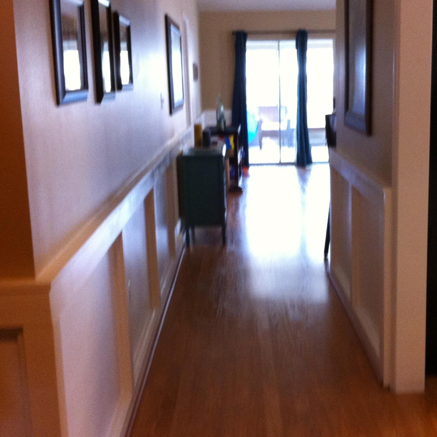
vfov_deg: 31.1
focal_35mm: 55
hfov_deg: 30.9
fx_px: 786
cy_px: 207
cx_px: 275
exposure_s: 1/17
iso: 200
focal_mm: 3.85
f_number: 2.8
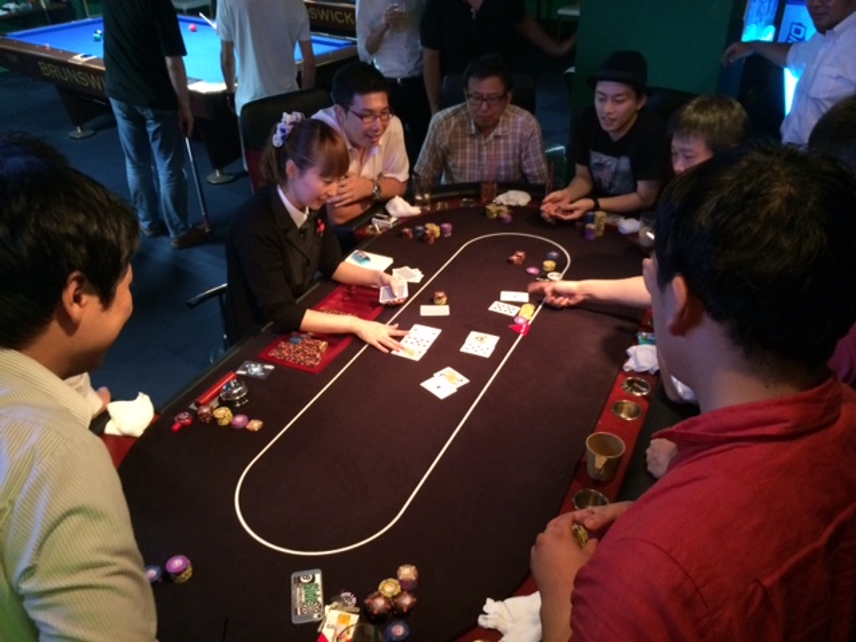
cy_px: 321
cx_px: 428
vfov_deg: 46.8
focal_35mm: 30
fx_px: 742
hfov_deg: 60.0
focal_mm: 4.12
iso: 320
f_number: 2.2
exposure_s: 1/15
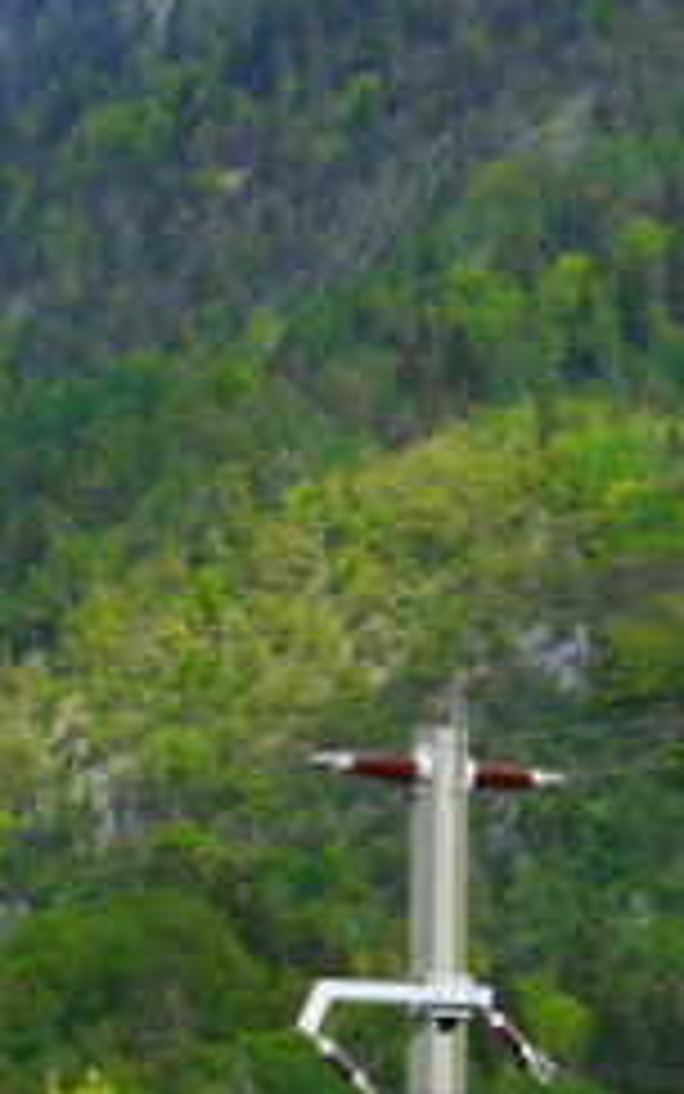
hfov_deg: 7.1
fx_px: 5425
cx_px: -441
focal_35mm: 182
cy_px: 1731
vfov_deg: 11.0
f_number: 7.1
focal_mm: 19
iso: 160
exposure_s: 1/320
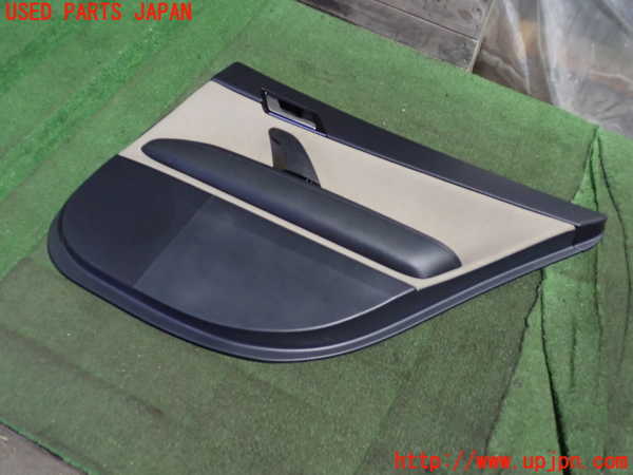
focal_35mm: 36
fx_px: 658
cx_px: 316
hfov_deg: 51.4
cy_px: 238
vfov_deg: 39.7
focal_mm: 6.37
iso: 800
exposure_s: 1/20
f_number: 2.5
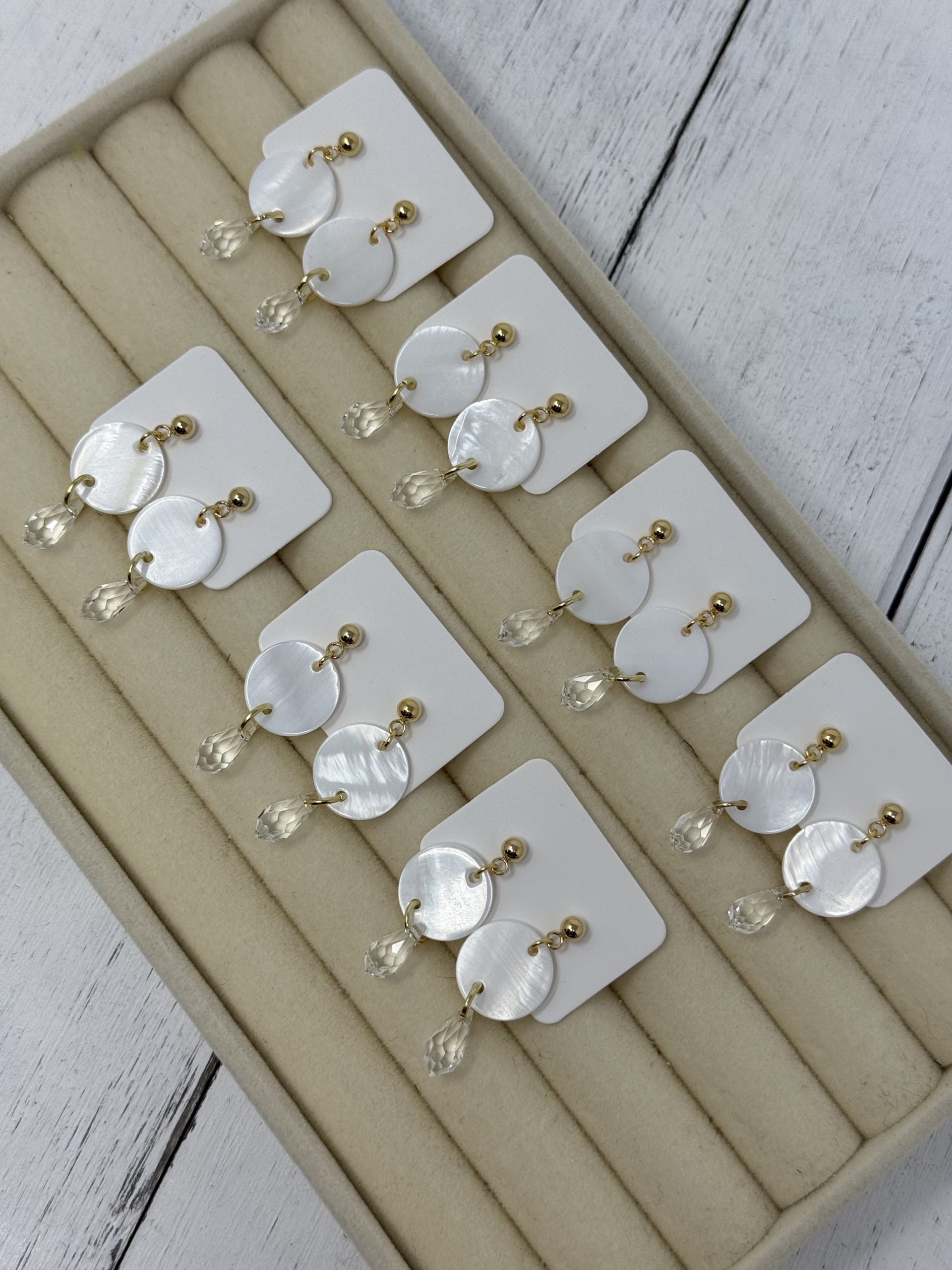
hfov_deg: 30.3
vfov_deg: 39.7
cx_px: 476
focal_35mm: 48
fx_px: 1760
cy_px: 635
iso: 64
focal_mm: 6.76
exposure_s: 1/472
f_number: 1.78
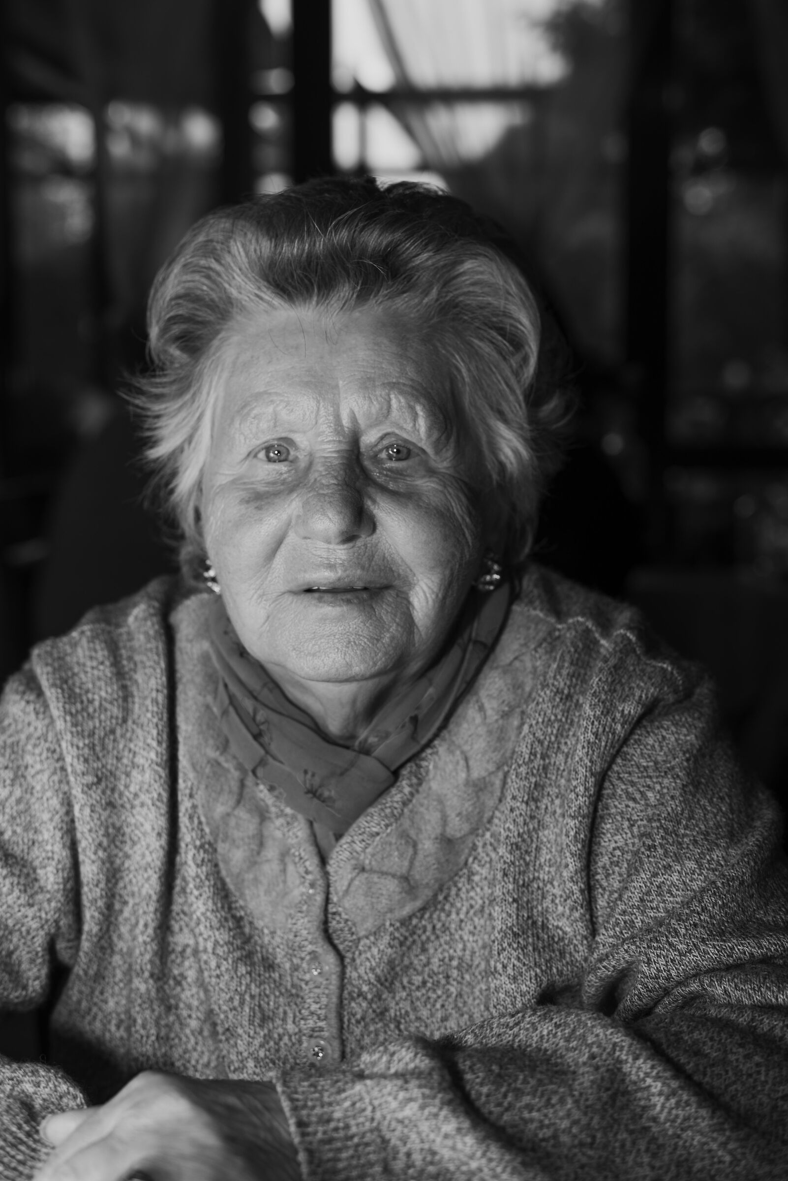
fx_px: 1640
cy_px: 590
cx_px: 394
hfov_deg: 27.0
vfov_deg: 39.6
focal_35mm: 50
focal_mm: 50
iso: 100
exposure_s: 1/250
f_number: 4
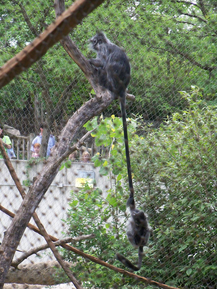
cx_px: 108
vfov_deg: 13.5
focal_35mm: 146
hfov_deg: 10.2
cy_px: 144
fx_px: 1220
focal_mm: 25.8
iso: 400
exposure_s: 1/500
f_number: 4.3
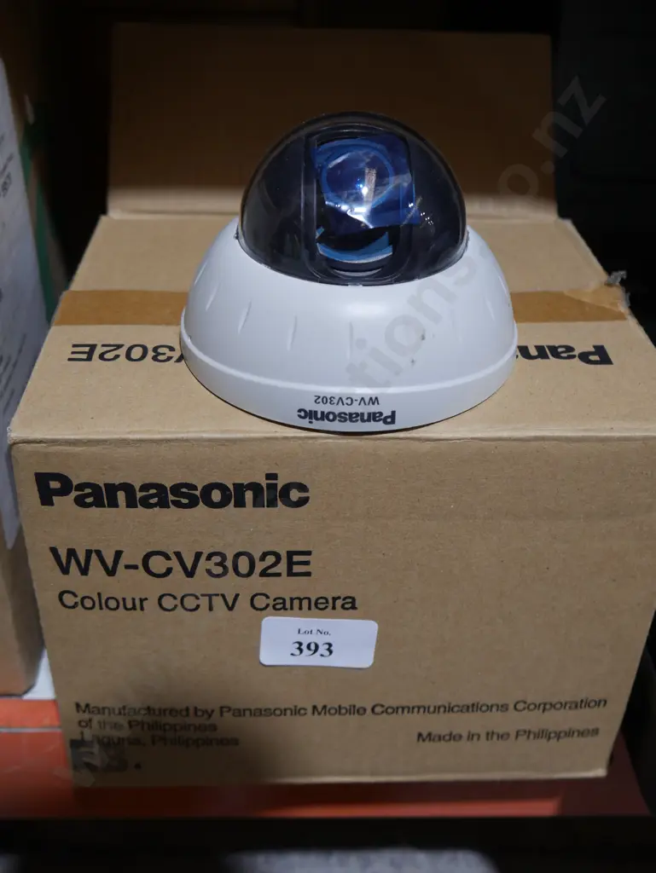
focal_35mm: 38
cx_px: 328
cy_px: 436
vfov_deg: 49.0
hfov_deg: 37.8
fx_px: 959
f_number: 4.1
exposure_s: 1/60
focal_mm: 19
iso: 400
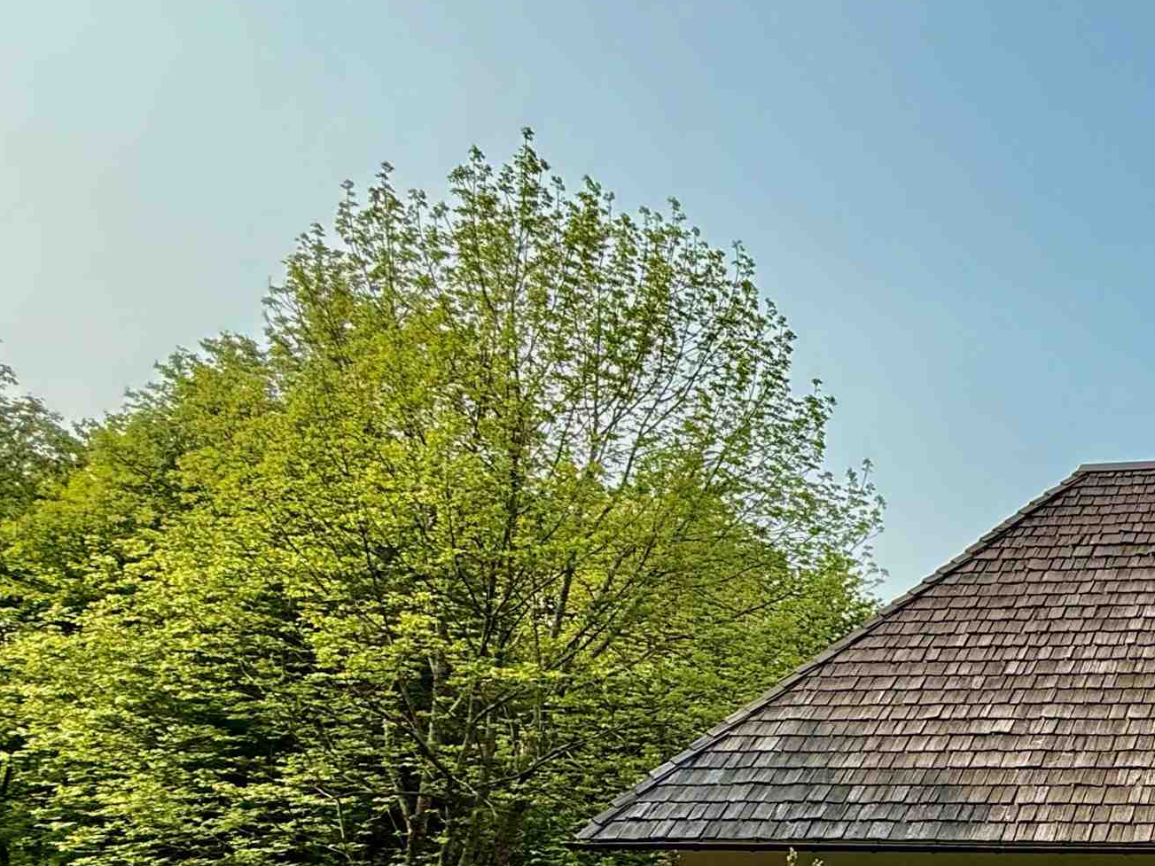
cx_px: 1303
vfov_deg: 39.5
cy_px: 797
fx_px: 1101
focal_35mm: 33
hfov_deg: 42.1
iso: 50
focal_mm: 2.22
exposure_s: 1/1033
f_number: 2.2
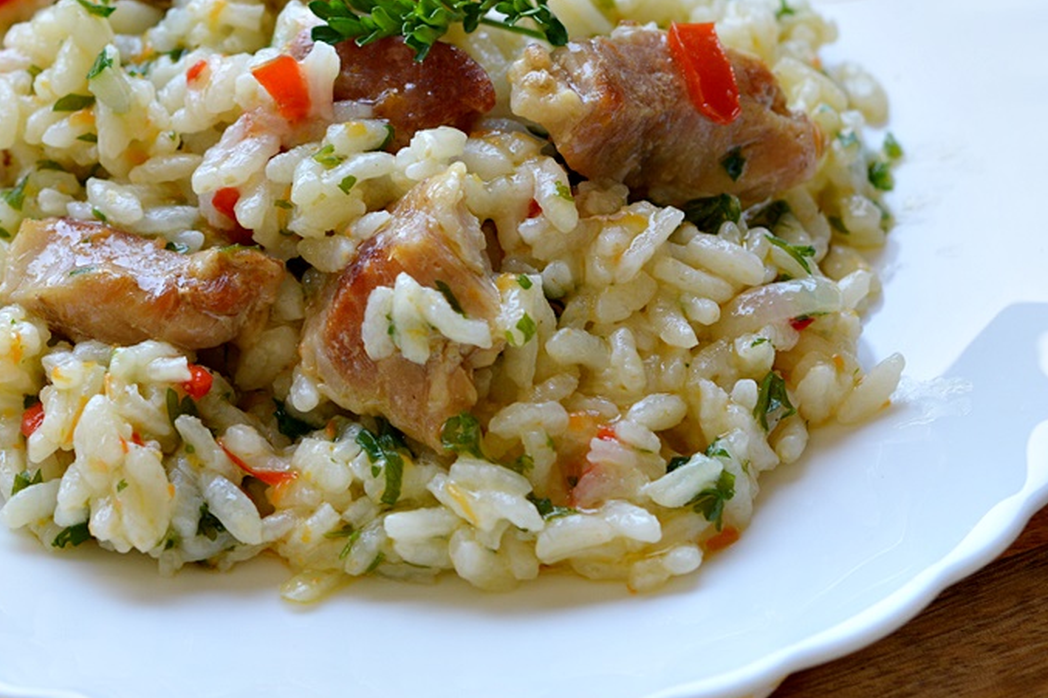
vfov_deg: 10.3
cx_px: 286
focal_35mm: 133
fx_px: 3871
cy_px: 239
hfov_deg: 15.4
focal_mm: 60
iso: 400
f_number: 6.3
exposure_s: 1/125
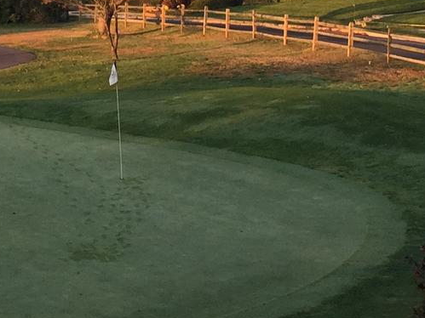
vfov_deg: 12.0
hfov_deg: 16.4
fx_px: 1461
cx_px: 69
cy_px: -108
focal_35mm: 119
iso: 32
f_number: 2.2
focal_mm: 4.15
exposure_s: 1/165
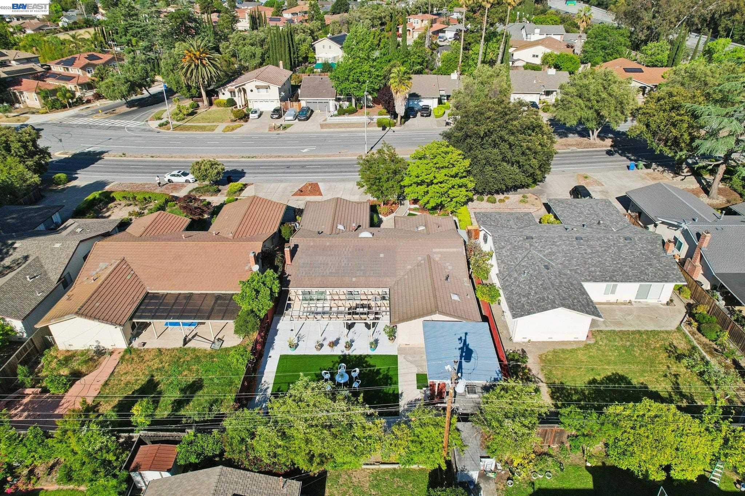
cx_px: 372
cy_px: 248
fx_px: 455
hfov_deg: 78.6
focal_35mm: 22
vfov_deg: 57.2
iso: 150
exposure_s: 1/320
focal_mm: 8.4
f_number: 2.8
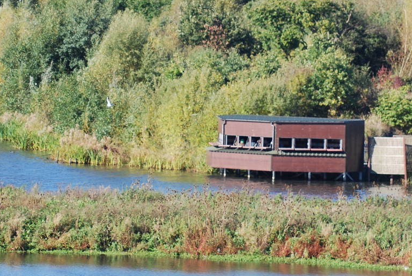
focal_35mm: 220
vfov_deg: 6.3
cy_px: 156
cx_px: 284
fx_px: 2520
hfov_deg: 9.3
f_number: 4.5
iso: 400
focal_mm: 70
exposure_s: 1/1000
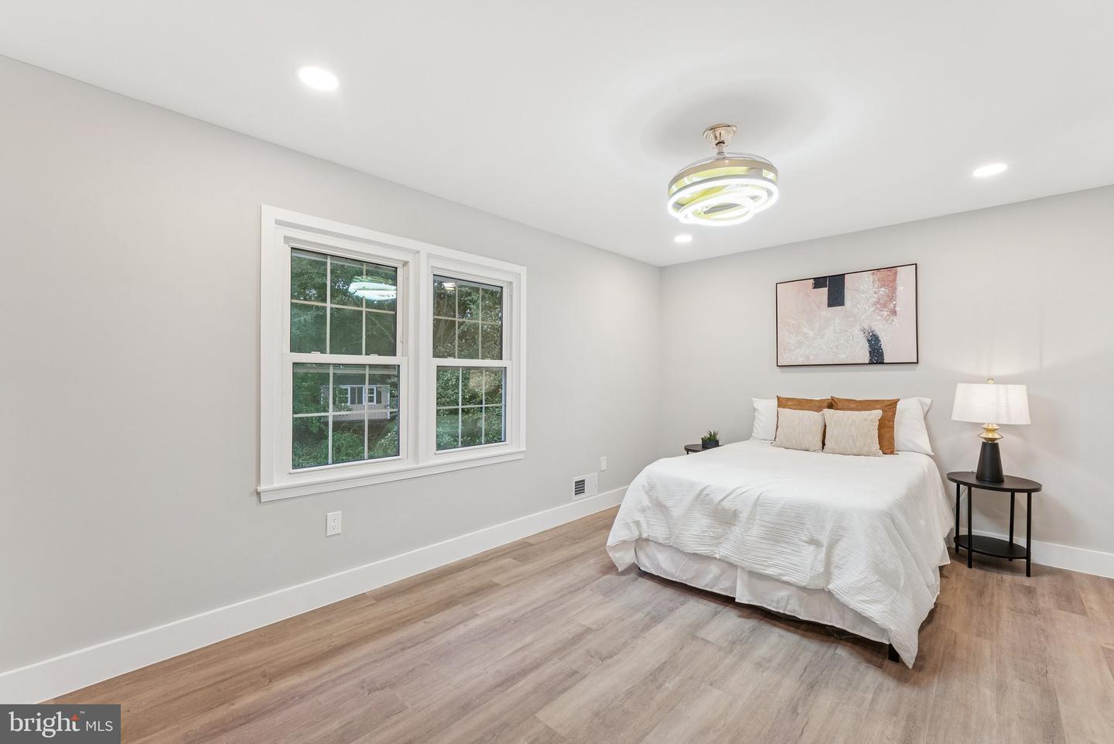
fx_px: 464
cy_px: 372
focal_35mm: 15
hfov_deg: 100.4
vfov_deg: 77.4
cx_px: 557
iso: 250
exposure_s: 1/3
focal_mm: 15
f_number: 9
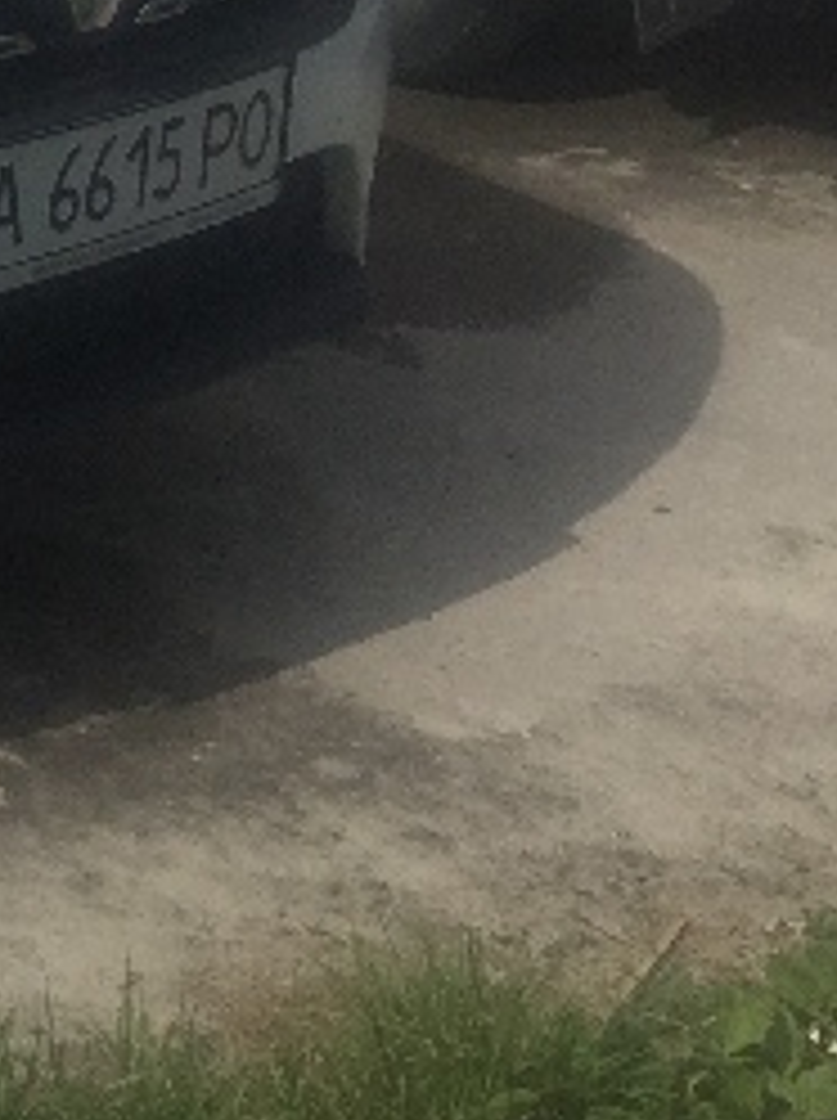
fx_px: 3620
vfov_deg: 16.6
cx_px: -1125
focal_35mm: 112
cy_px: -346
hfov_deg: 11.2
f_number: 2.2
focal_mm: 4.15
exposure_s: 1/5650
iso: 32
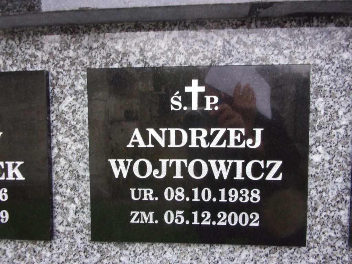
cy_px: 132
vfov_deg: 49.7
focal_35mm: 28
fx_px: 285
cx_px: 176
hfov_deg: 63.4
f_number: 3.9
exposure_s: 1/70
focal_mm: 5.1
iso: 80
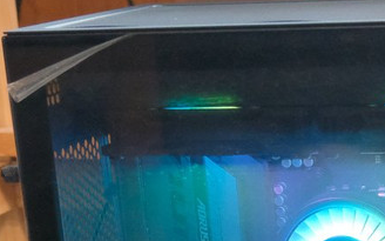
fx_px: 1448
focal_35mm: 138
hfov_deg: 14.6
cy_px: 449
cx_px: 487
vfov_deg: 9.0
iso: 6400
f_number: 4
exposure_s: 1/34
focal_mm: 24.7
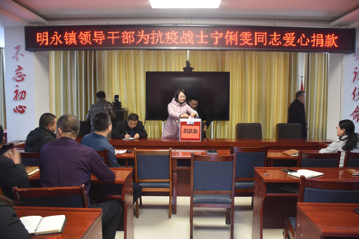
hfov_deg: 67.4
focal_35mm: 27
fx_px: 269
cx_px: 180
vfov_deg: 47.9
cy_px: 120
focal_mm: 18
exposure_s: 1/25
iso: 1250
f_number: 3.5
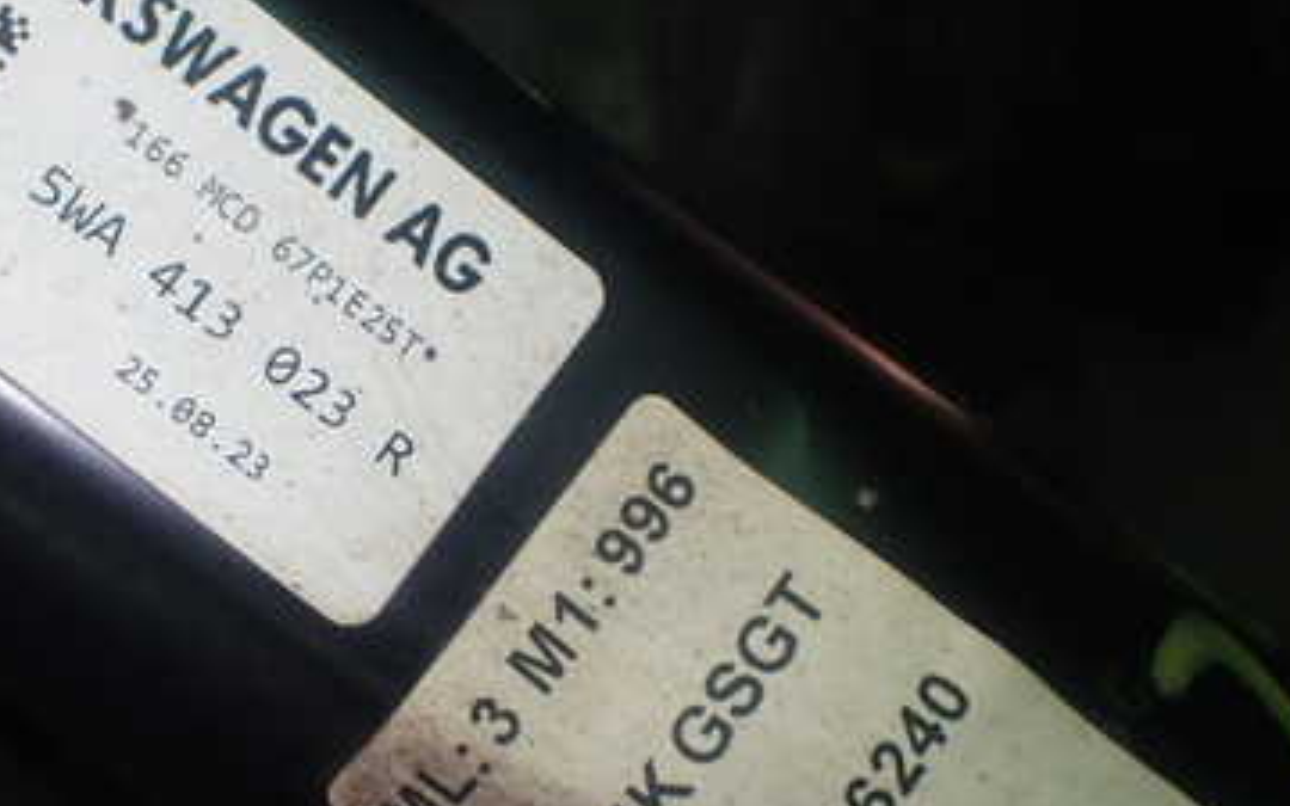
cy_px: 566
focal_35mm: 53
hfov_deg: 37.7
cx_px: 405
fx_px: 1863
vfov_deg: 24.2
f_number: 2.3
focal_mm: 5.4
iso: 200
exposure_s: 1/125
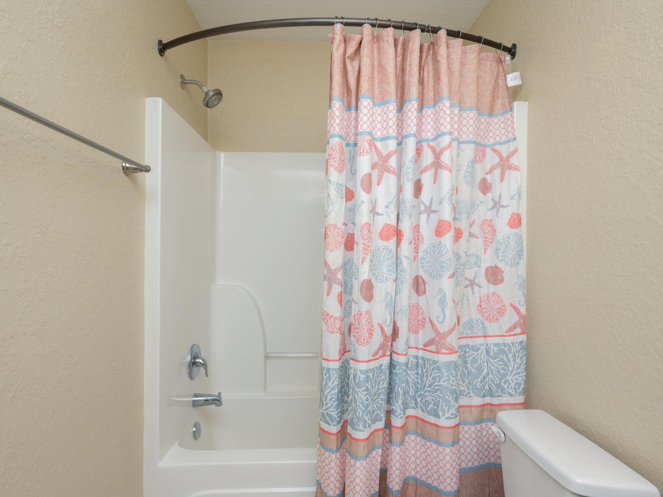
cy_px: 255
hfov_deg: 84.6
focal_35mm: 19
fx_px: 364
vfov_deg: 68.7
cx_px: 348
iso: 320
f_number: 9
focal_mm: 17
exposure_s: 1/60
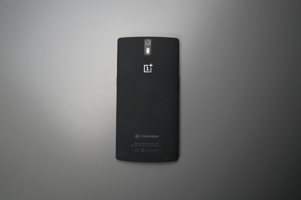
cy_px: 100
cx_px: 150
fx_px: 376
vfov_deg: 29.8
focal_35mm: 45
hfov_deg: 43.7
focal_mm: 30
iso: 160
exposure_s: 1/60
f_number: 4
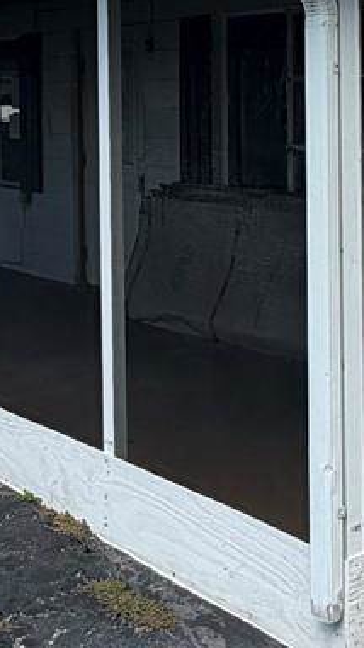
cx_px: 202
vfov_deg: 31.9
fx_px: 1099
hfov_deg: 18.8
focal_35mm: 64
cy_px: 119
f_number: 2.2
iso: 32
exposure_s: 1/770
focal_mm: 2.22
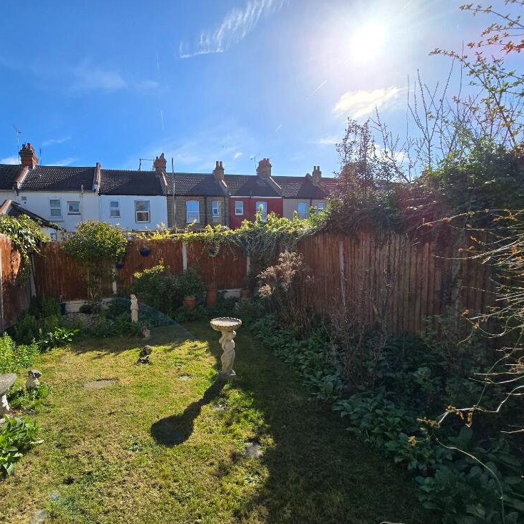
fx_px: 274
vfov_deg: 87.4
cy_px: 266
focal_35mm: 16
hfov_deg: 86.5
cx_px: 213
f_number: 2.2
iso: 50
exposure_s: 1/2510
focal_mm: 2.2
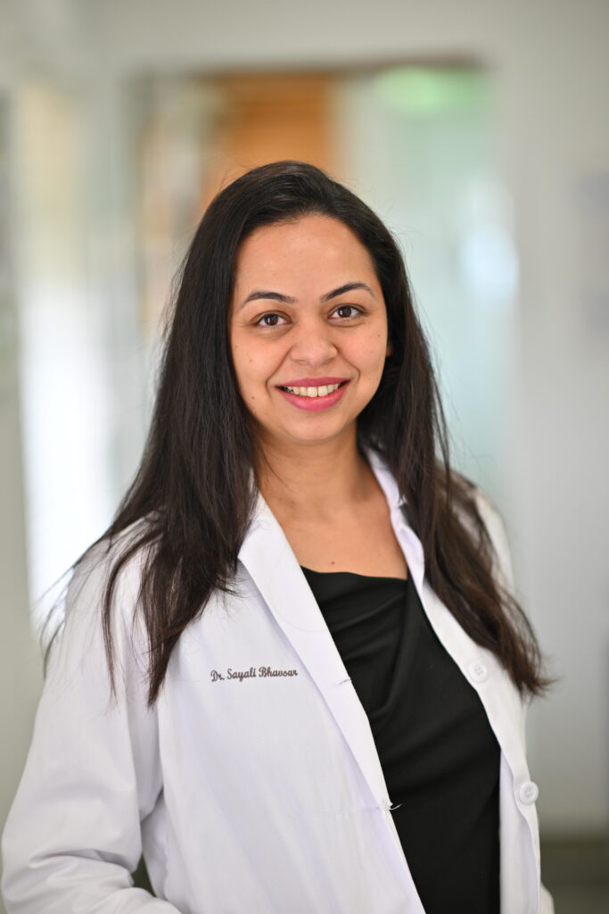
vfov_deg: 19.5
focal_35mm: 105
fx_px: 2663
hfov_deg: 13.0
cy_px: 457
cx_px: 304
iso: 64
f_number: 1.4
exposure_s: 1/80
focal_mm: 105
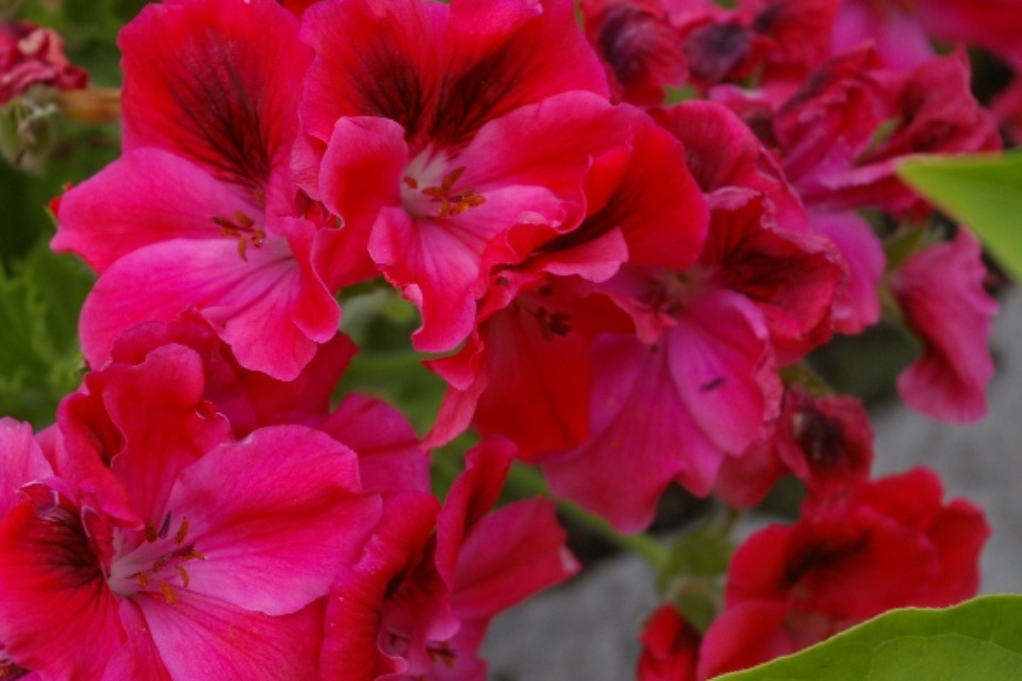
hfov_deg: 18.3
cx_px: 474
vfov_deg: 12.3
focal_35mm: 112
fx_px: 3169
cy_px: 359
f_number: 8
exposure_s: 1/125
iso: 400
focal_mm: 55
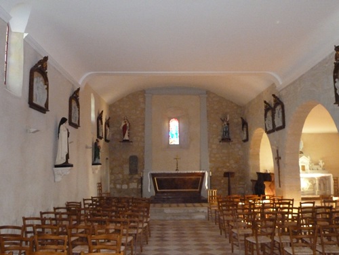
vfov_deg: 44.2
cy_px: 128
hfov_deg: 56.8
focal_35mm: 32
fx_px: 313
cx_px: 170
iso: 1000
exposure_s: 1/60
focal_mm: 5.3
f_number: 3.5
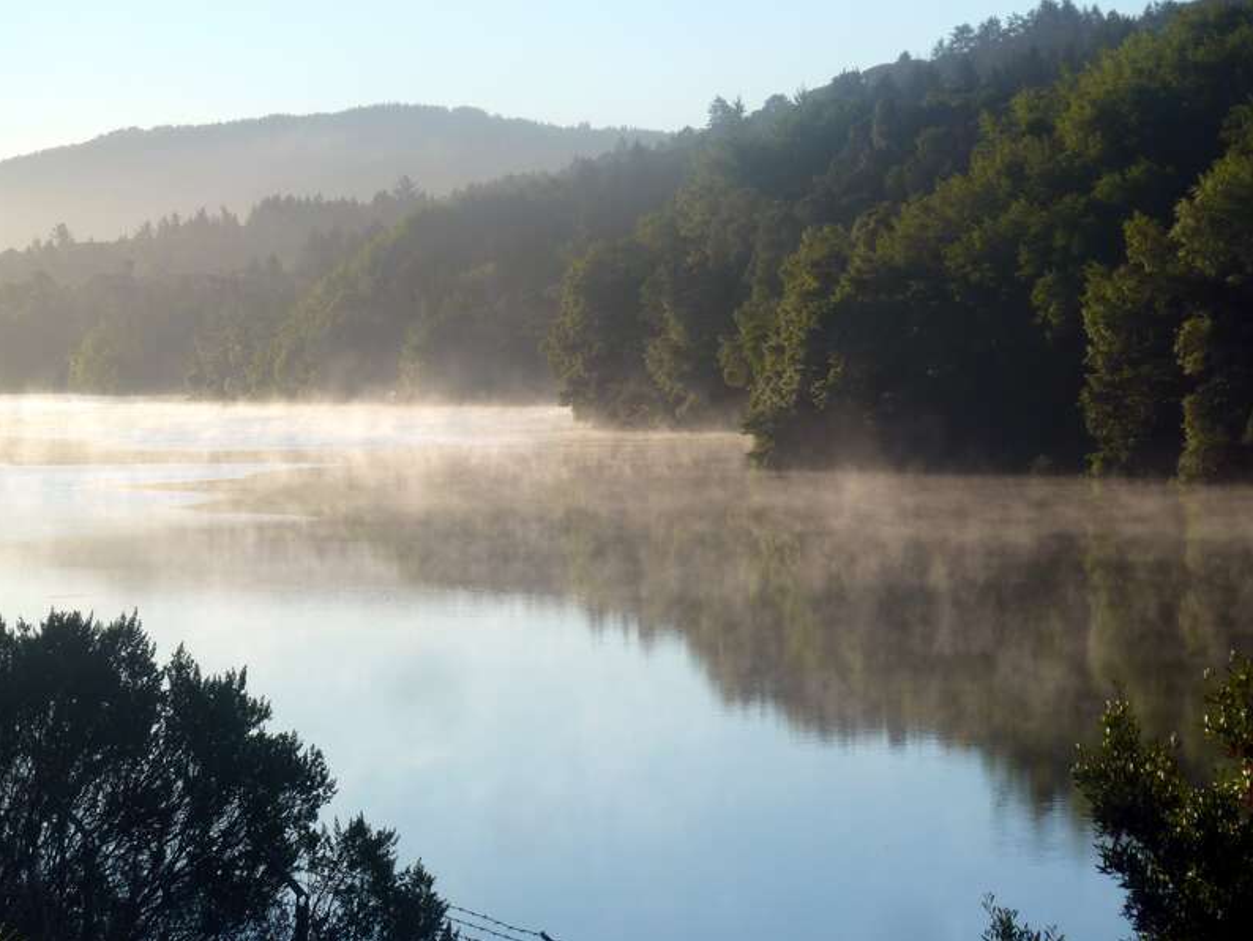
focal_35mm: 138
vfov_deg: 10.8
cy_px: 472
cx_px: 623
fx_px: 4997
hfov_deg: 14.3
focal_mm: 22.5
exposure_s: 1/320
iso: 80
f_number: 4.5
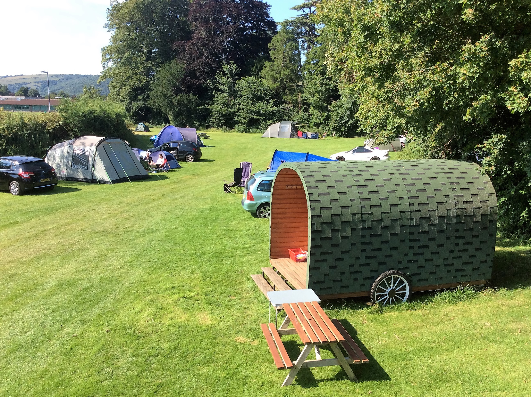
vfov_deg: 44.1
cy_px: 198
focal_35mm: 32
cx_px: 266
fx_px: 490
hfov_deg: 56.9
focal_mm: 3.3
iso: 32
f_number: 2.4
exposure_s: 1/572
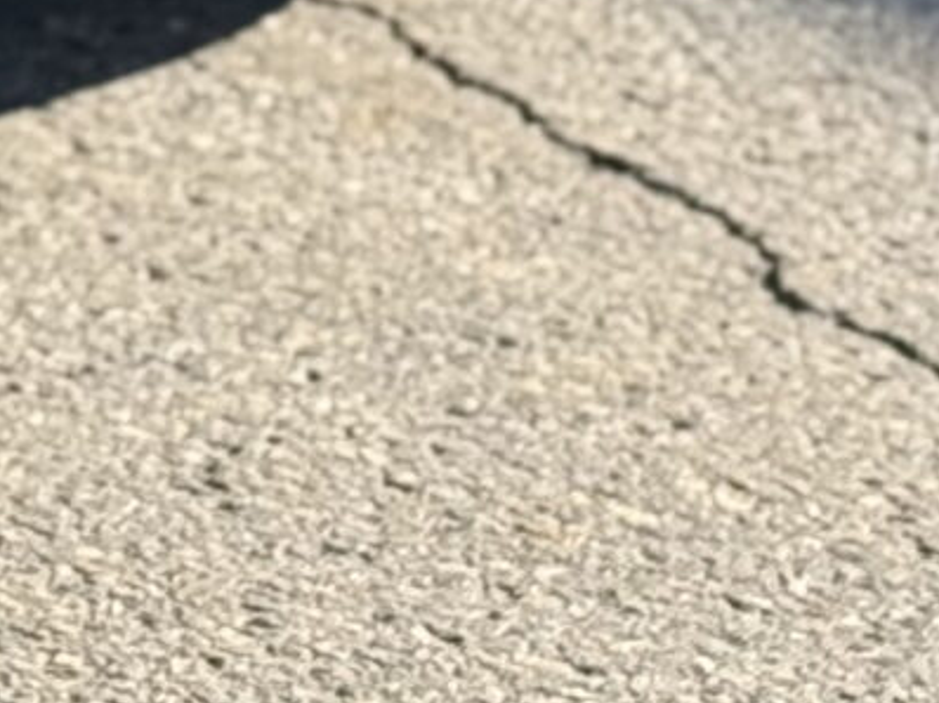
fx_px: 8377
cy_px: -1165
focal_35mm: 309
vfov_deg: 4.7
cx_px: -1213
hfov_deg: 6.2
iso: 100
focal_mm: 6.76
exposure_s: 1/1167
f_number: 1.78
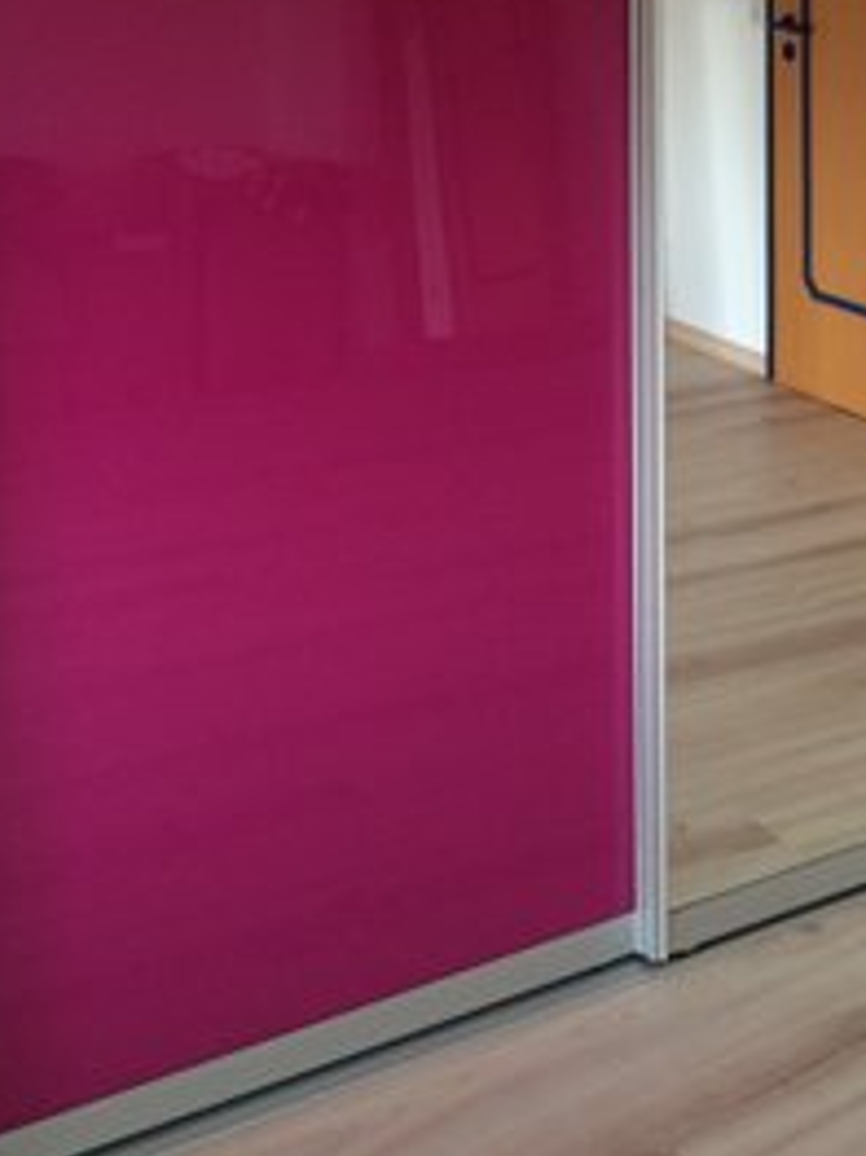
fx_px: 2137
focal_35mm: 64
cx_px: 626
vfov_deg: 28.7
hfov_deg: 22.7
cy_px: 48
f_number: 2.2
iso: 160
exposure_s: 1/33
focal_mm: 4.15
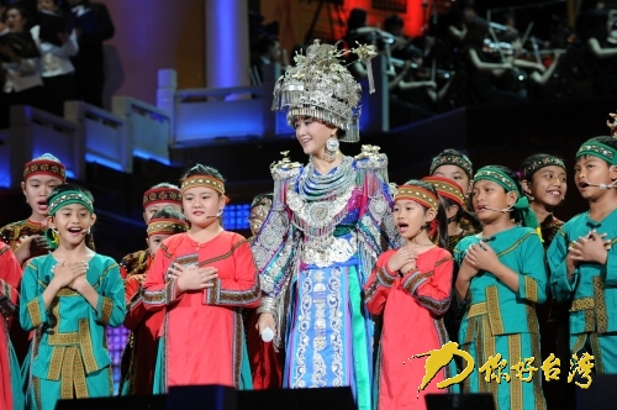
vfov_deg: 6.8
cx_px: 308
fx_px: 3423
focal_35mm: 200
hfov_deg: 10.3
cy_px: 205
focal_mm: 200
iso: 4000
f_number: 8
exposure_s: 1/250
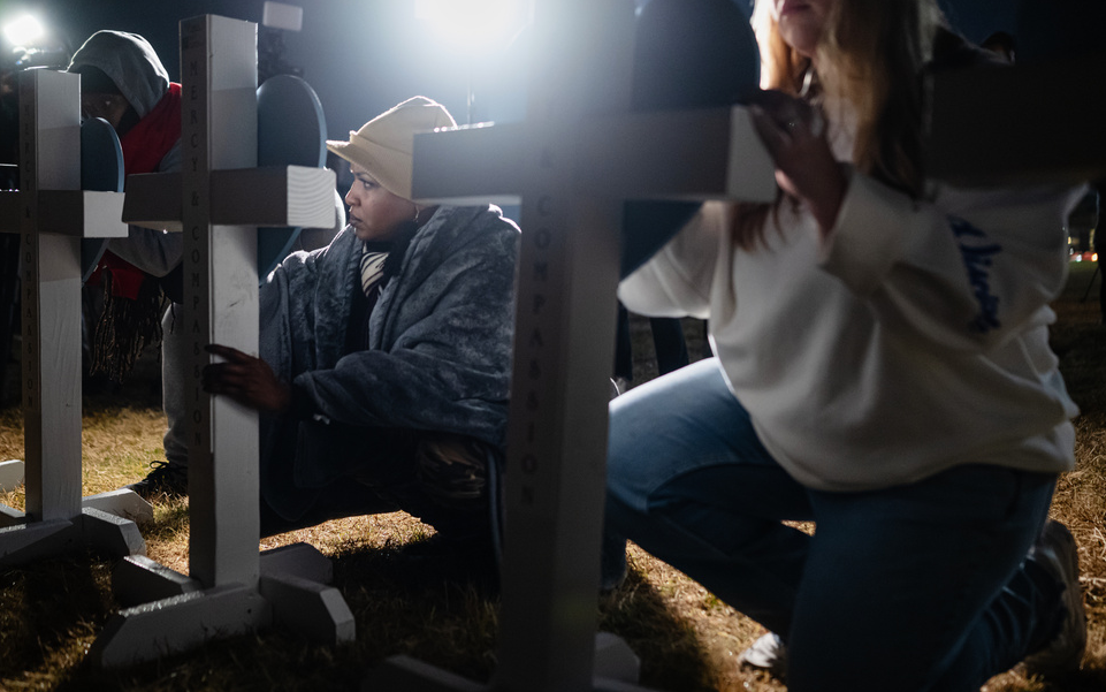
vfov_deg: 33.6
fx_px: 1146
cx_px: 531
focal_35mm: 38
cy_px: 387
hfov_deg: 51.5
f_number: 2.2
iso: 1600
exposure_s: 1/40
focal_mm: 35
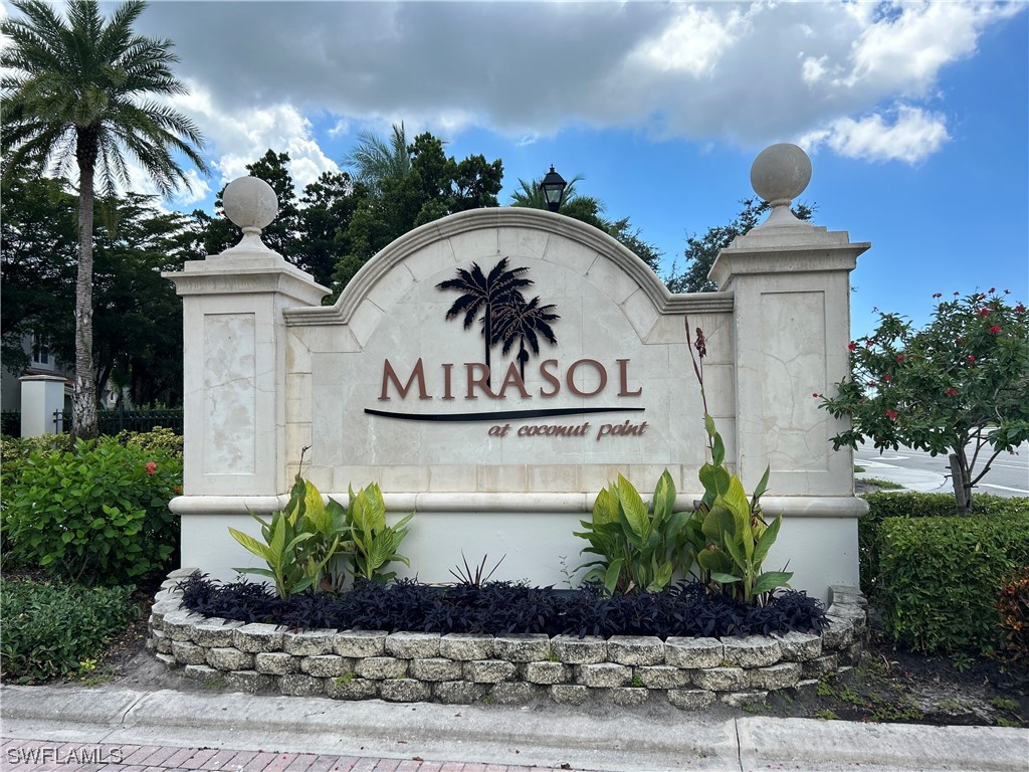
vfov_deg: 53.1
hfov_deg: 67.3
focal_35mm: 26
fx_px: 773
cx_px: 514
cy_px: 386
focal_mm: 5.7
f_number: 1.5
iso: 50
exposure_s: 1/2513
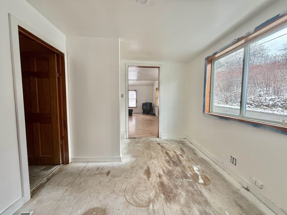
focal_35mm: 14
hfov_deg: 102.1
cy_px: 108
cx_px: 144
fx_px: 116
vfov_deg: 85.7
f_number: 2.2
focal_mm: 2.22
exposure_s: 1/99
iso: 125
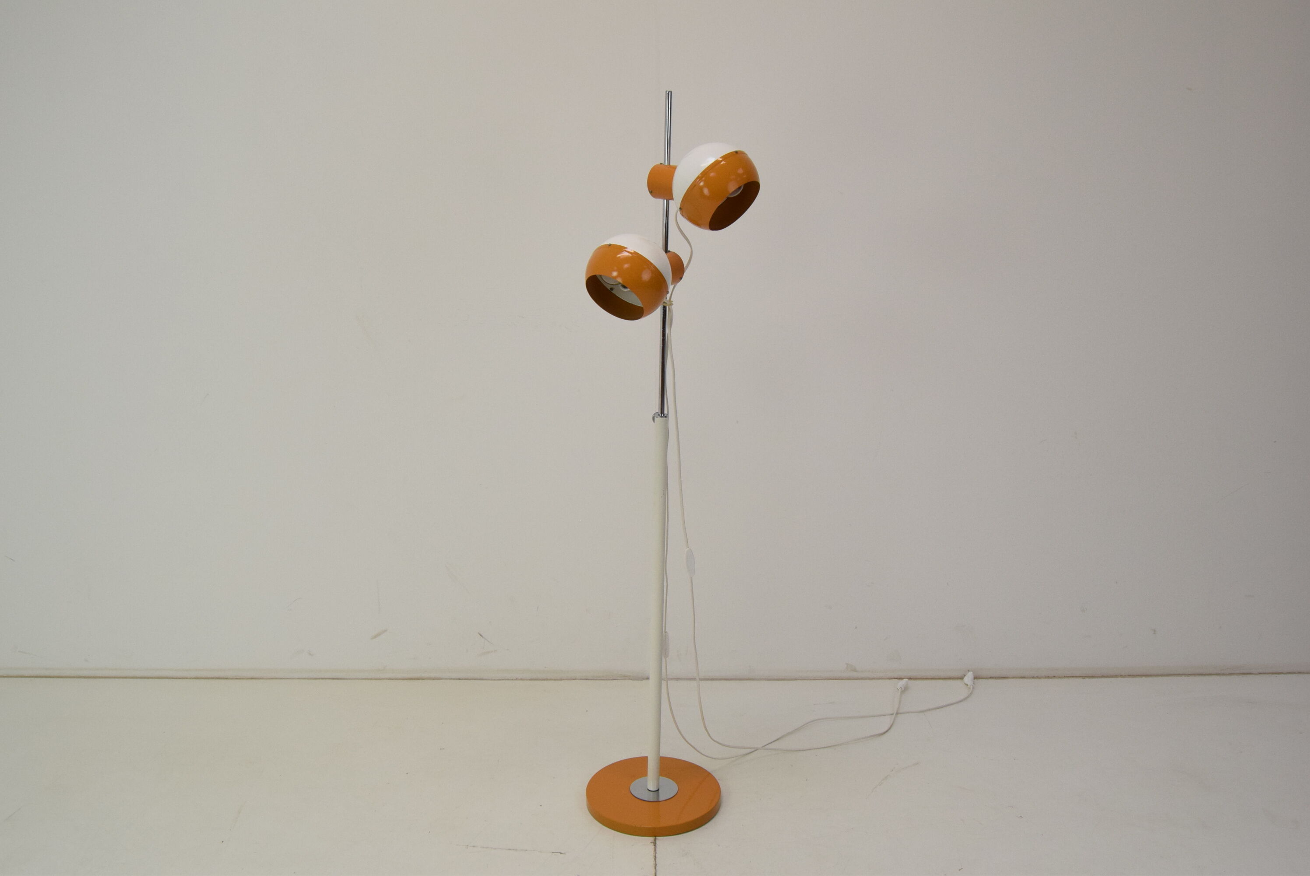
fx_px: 1202
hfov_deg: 57.2
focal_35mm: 33
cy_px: 438
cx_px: 655
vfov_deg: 40.0
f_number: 9
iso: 1600
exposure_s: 1/320
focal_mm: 22
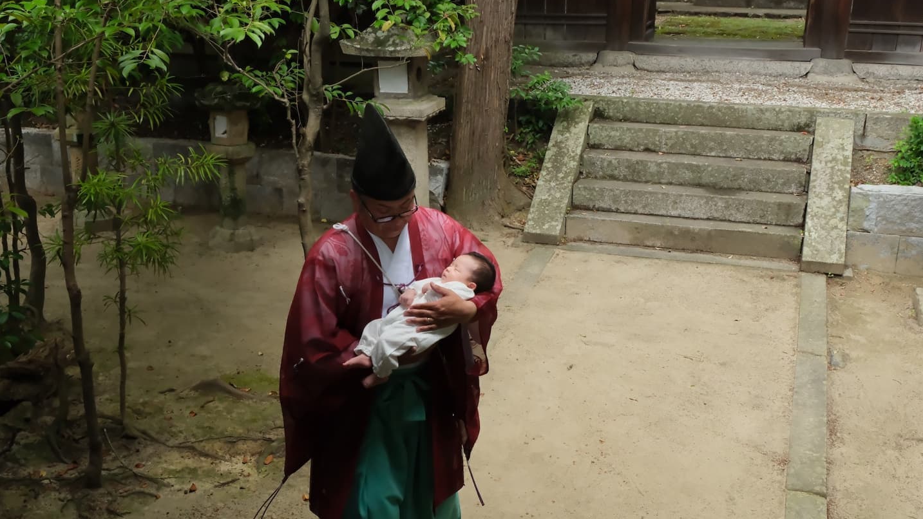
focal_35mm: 40
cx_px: 463
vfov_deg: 29.7
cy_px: 302
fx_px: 979
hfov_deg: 50.5
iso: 3200
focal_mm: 25.1
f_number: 7.1
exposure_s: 1/800
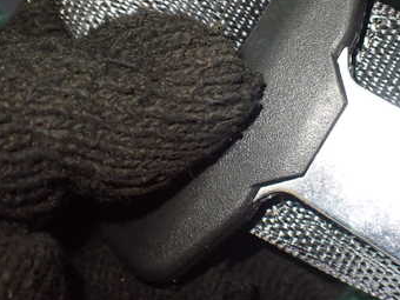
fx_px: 612
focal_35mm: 53
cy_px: 106
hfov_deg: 35.2
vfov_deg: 27.4
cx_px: 312
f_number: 2.3
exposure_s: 1/125
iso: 640
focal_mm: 5.4
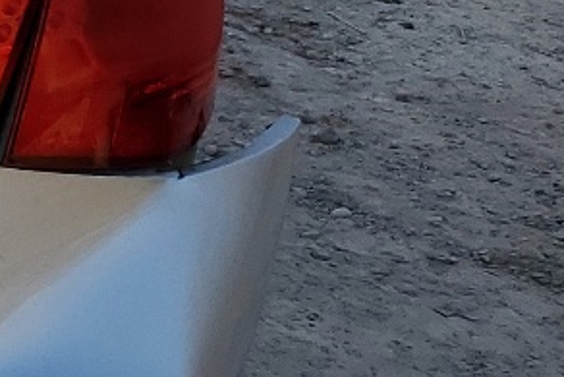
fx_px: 2320
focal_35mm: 148
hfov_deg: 11.0
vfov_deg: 9.2
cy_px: -4
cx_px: -904
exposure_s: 1/1111
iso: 50
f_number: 1.5
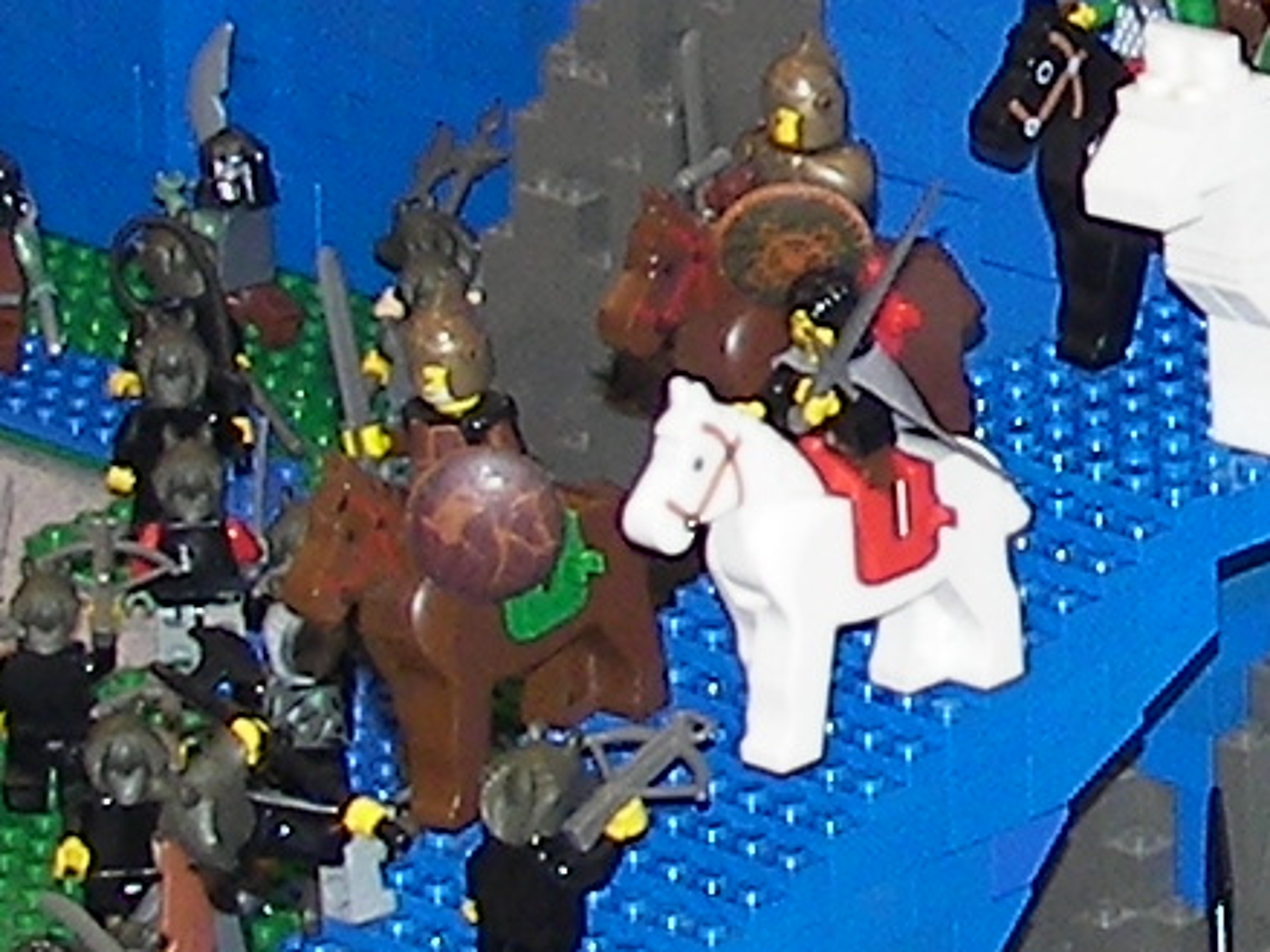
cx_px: 1554
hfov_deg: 5.6
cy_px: -69
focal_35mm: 350
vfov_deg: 4.2
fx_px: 12837
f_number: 2.8
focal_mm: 8.3
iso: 64
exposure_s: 1/30
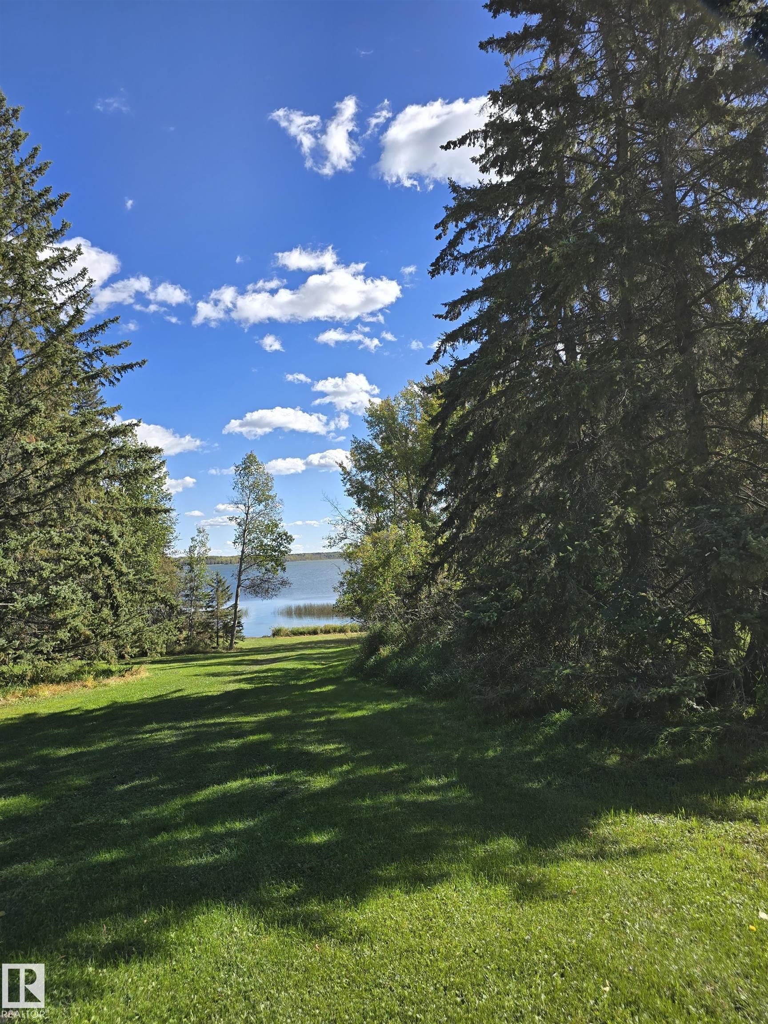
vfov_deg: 73.9
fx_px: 680
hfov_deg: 58.9
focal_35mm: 23
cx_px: 384
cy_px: 512
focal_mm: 6.3
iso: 12
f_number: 1.7
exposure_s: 1/532
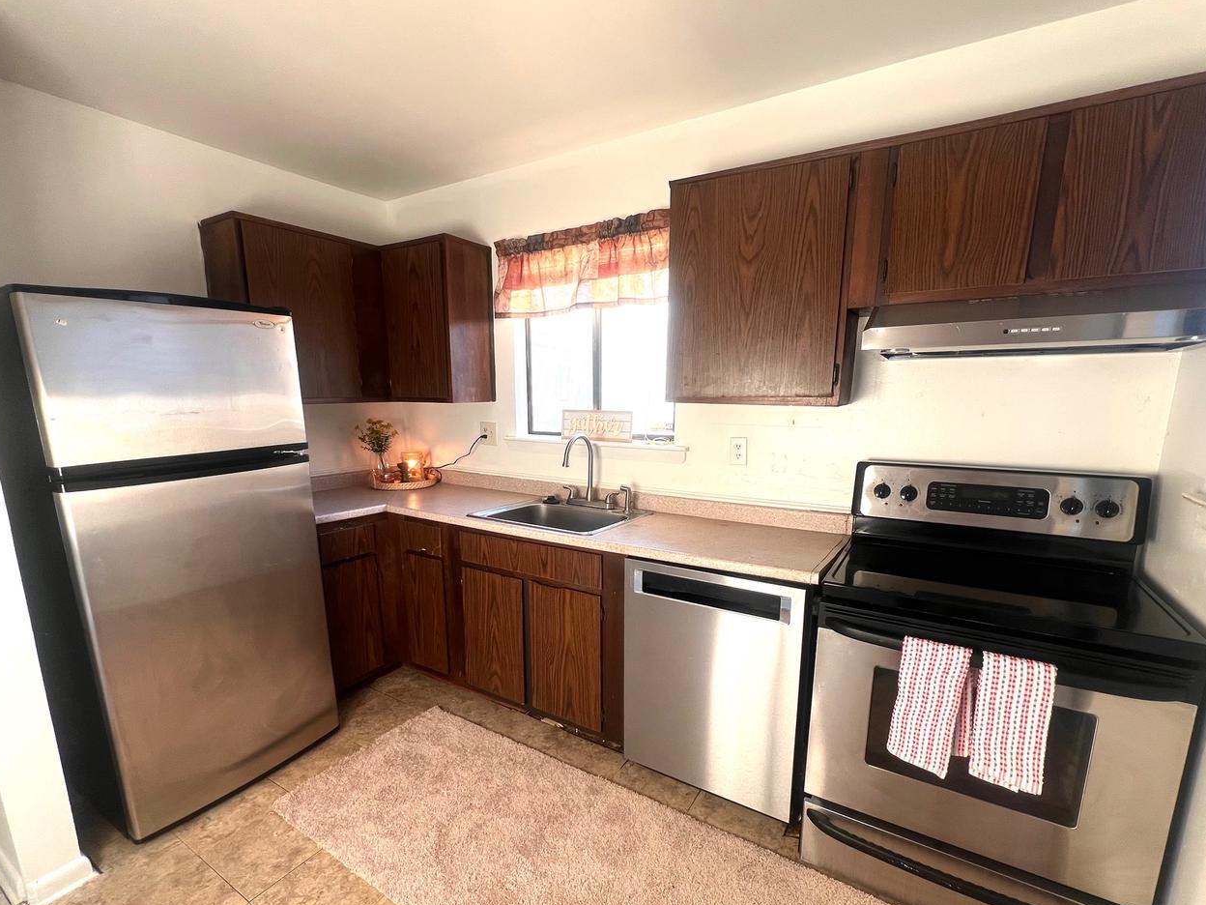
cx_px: 594
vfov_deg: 81.4
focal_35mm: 15
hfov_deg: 98.2
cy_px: 503
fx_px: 523
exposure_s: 1/99
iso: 50
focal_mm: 1.57
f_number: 1.8
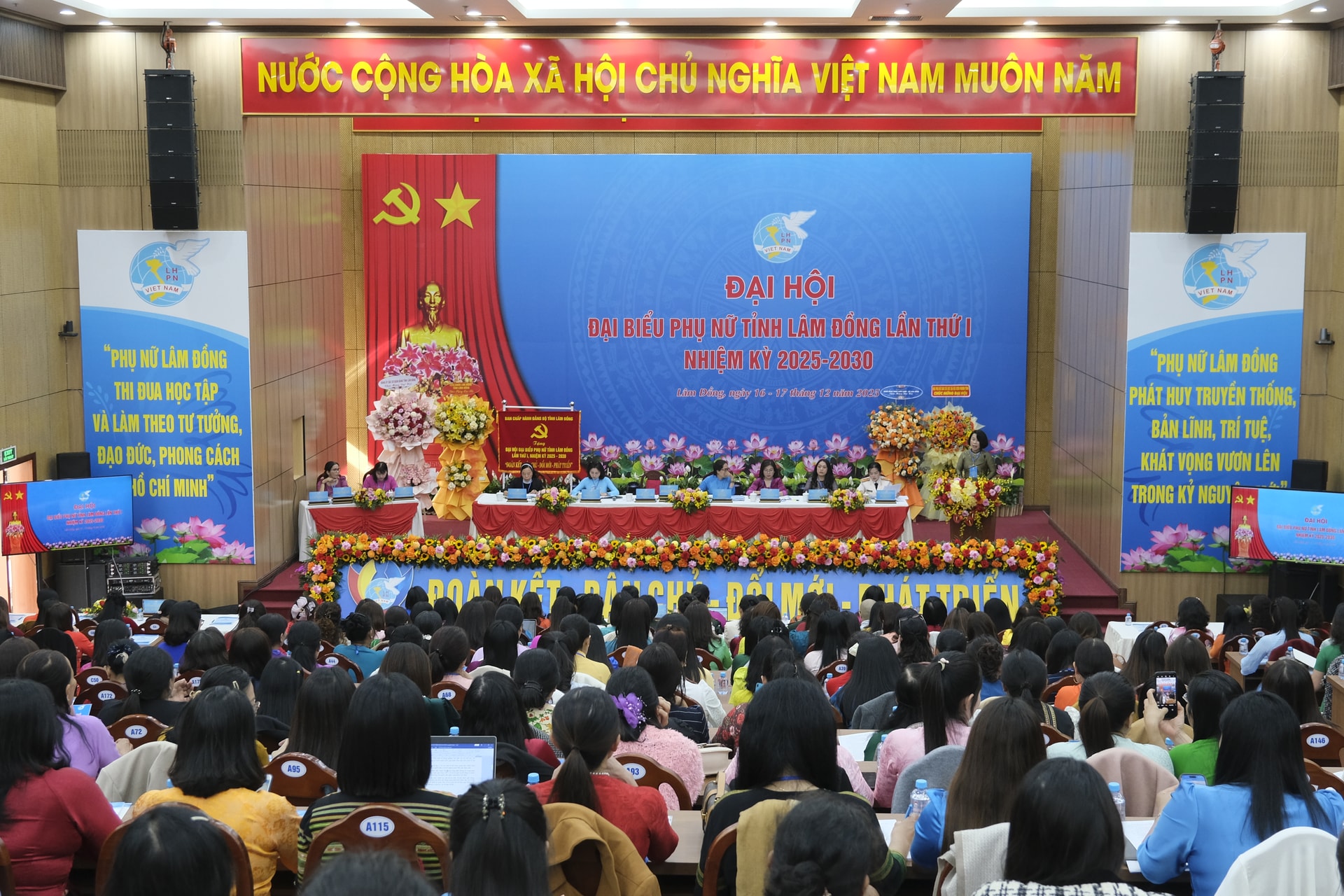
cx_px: 672
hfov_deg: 51.9
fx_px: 1381
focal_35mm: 37
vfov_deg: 35.9
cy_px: 448
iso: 1250
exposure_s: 1/100
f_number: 4
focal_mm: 24.7
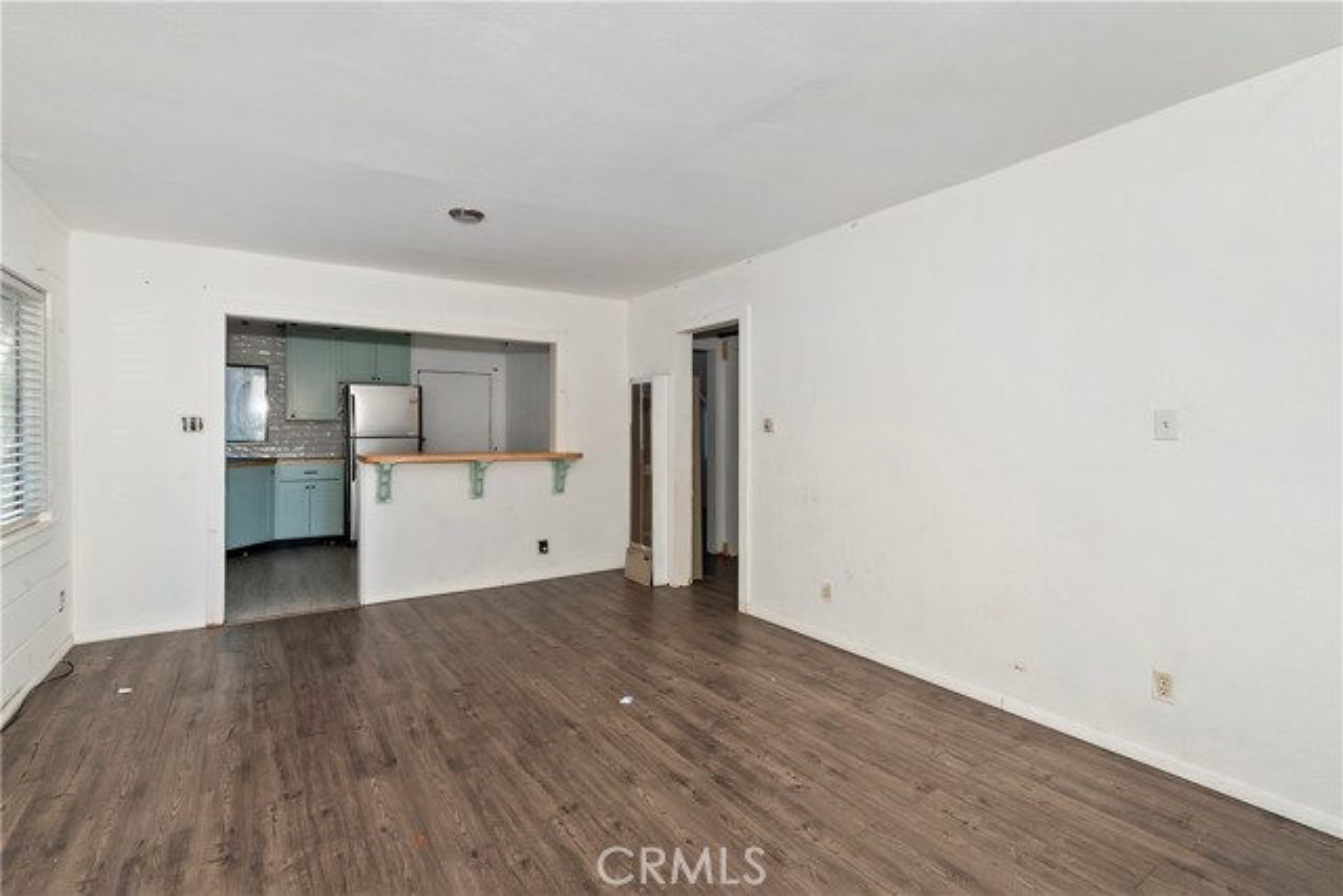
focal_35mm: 15
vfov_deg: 77.4
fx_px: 560
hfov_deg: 100.4
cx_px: 672
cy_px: 448
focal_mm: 10
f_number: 8
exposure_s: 1/30
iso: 400
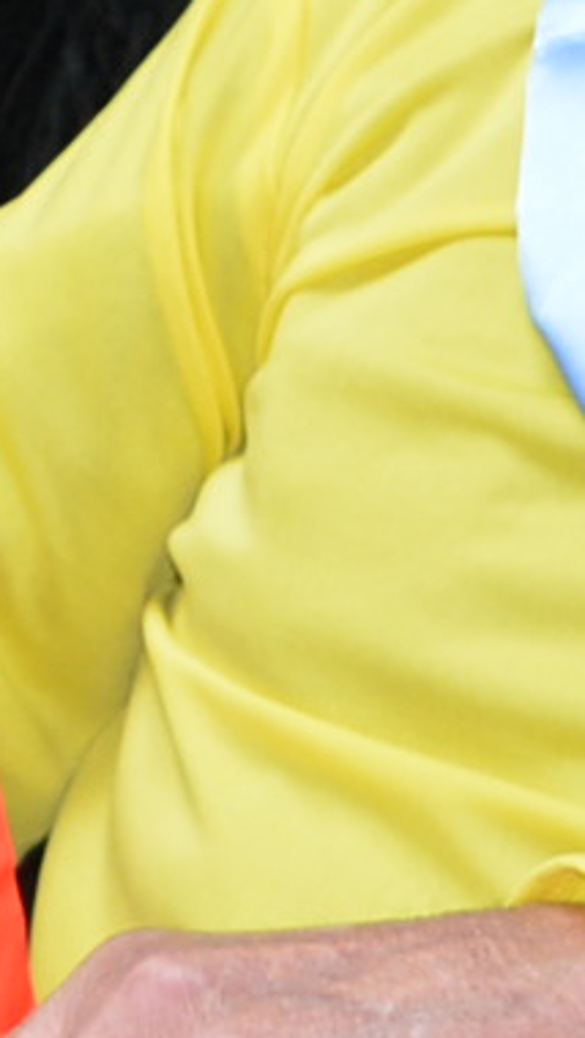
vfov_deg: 6.5
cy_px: -863
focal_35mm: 322
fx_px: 8872
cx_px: -1416
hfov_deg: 3.6
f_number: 4
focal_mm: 26
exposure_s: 1/60
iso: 400
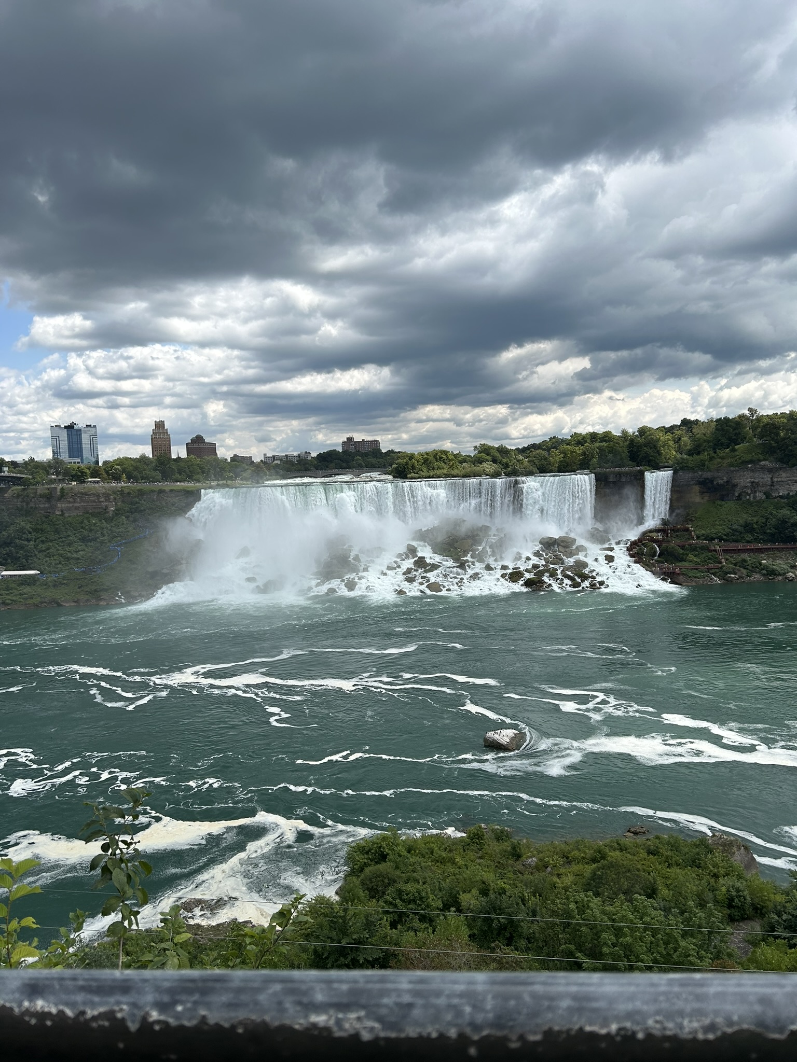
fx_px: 798
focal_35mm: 26
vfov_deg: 67.3
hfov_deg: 53.1
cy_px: 531
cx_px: 398
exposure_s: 1/4115
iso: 50
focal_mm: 5.7
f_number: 1.5
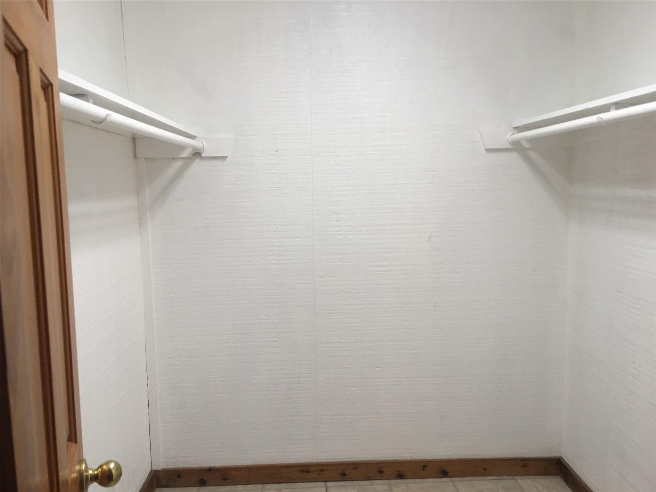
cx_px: 328
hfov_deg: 61.7
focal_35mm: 29
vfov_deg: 48.2
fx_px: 550
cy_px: 246
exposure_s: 1/15
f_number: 2.2
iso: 25
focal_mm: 4.15
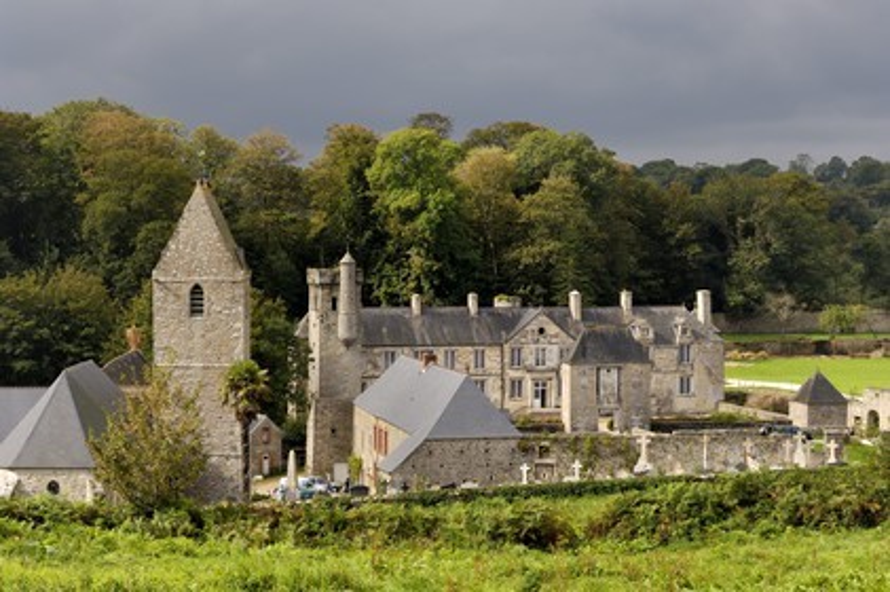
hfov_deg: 24.2
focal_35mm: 84
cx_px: 445
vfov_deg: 16.2
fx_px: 2075
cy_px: 296
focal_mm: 56
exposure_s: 1/160
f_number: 6
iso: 100
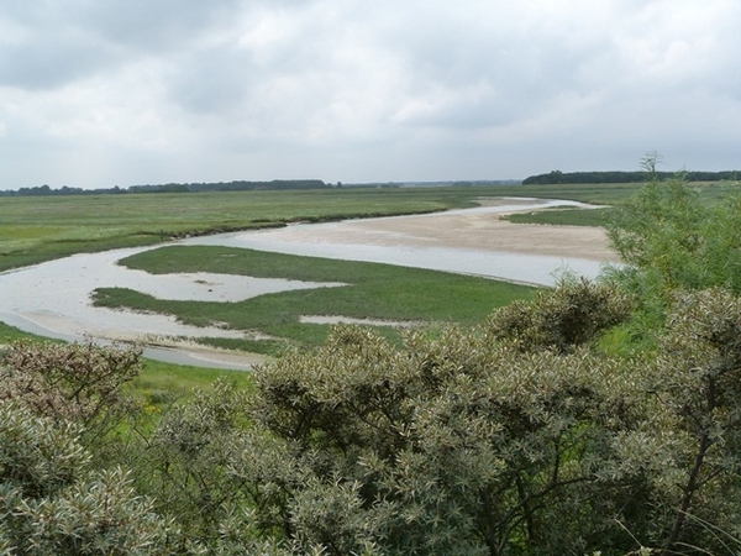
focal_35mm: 38
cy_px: 278
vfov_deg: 37.7
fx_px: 813
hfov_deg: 49.0
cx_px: 370
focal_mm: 6.8
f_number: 5.6
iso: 125
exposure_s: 1/320
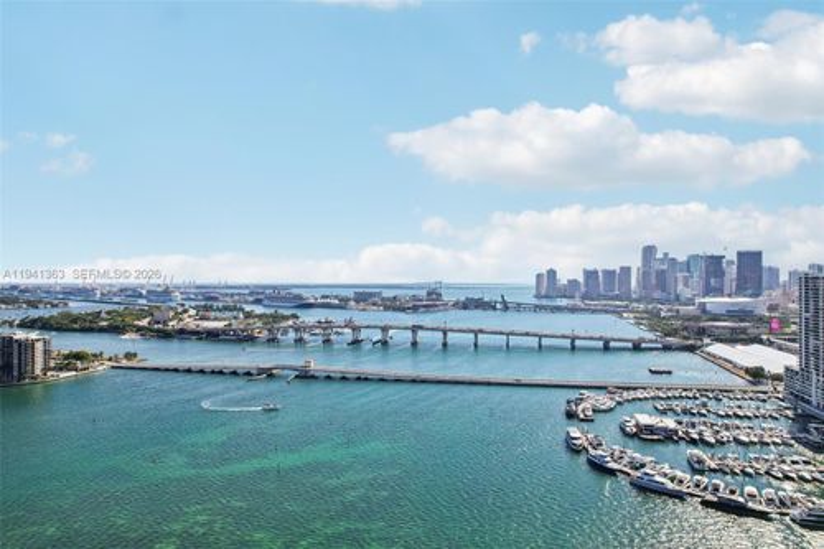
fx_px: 503
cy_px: 274
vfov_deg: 57.2
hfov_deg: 78.6
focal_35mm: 22
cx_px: 412
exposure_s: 1/4000
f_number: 2.8
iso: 130
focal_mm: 8.4
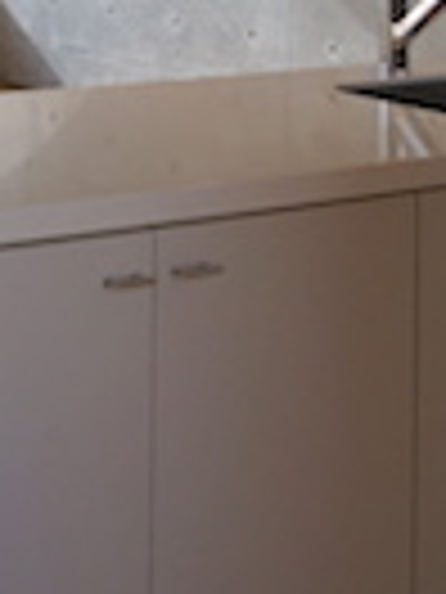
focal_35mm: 69
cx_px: -315
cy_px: -171
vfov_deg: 24.6
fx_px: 1185
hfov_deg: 17.8
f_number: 5
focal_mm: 10
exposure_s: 1/100
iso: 400
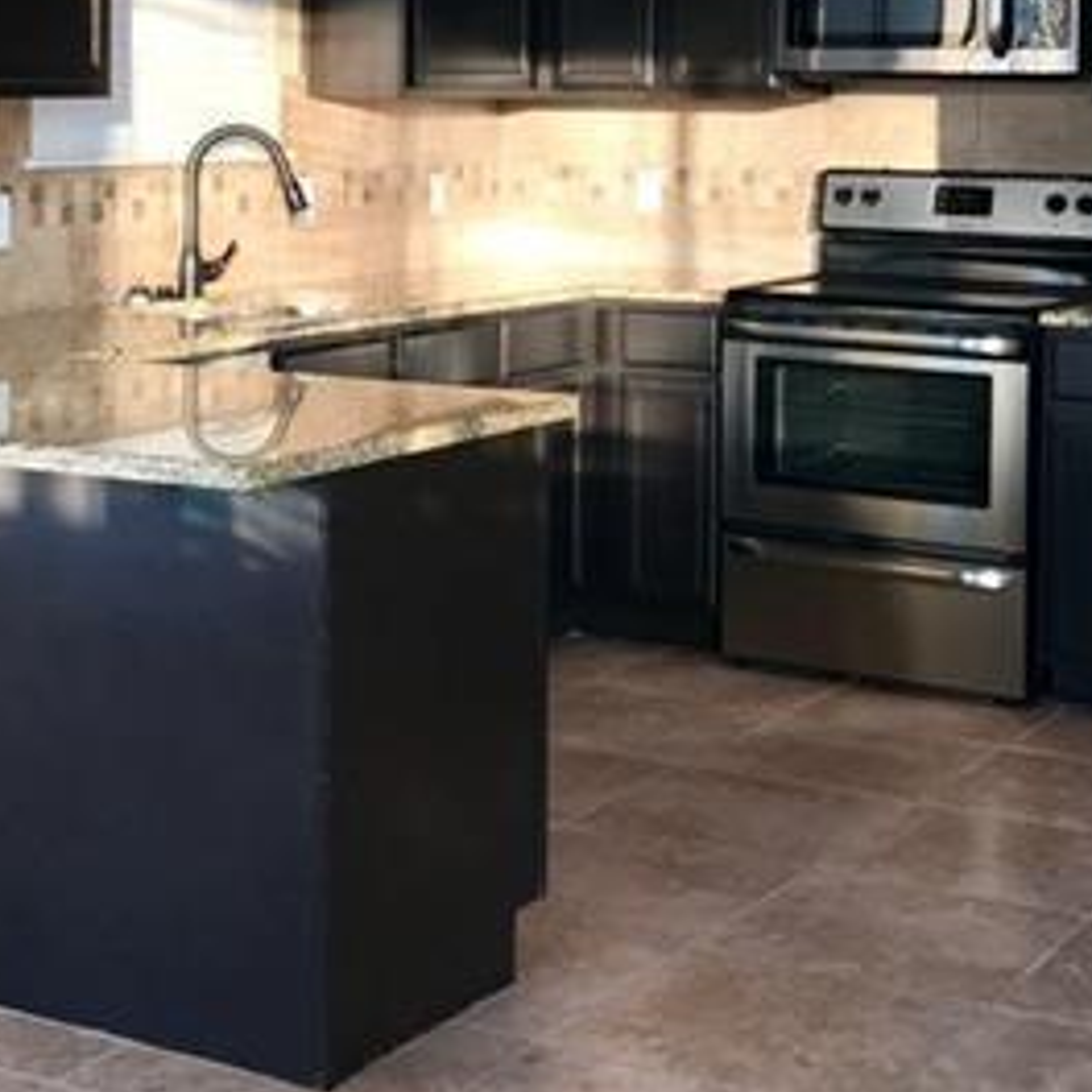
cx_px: 430
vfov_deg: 23.6
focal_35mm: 72
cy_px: 207
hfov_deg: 23.9
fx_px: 2570
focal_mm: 3.99
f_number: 1.8
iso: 20
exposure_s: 1/38
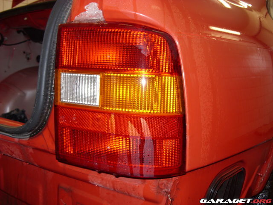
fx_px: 300
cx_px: 136
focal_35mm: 38
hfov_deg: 49.0
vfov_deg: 37.7
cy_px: 102
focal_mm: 6.3
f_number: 2.8
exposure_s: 1/30
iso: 50
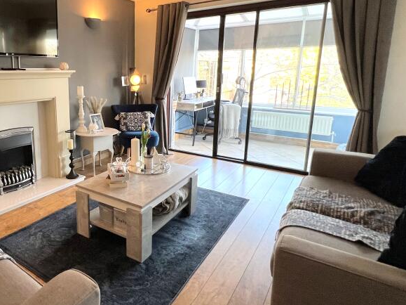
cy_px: 129
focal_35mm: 23
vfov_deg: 58.6
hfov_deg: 70.8
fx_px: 270
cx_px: 122
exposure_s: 1/50
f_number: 1.8
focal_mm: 1.57
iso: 250
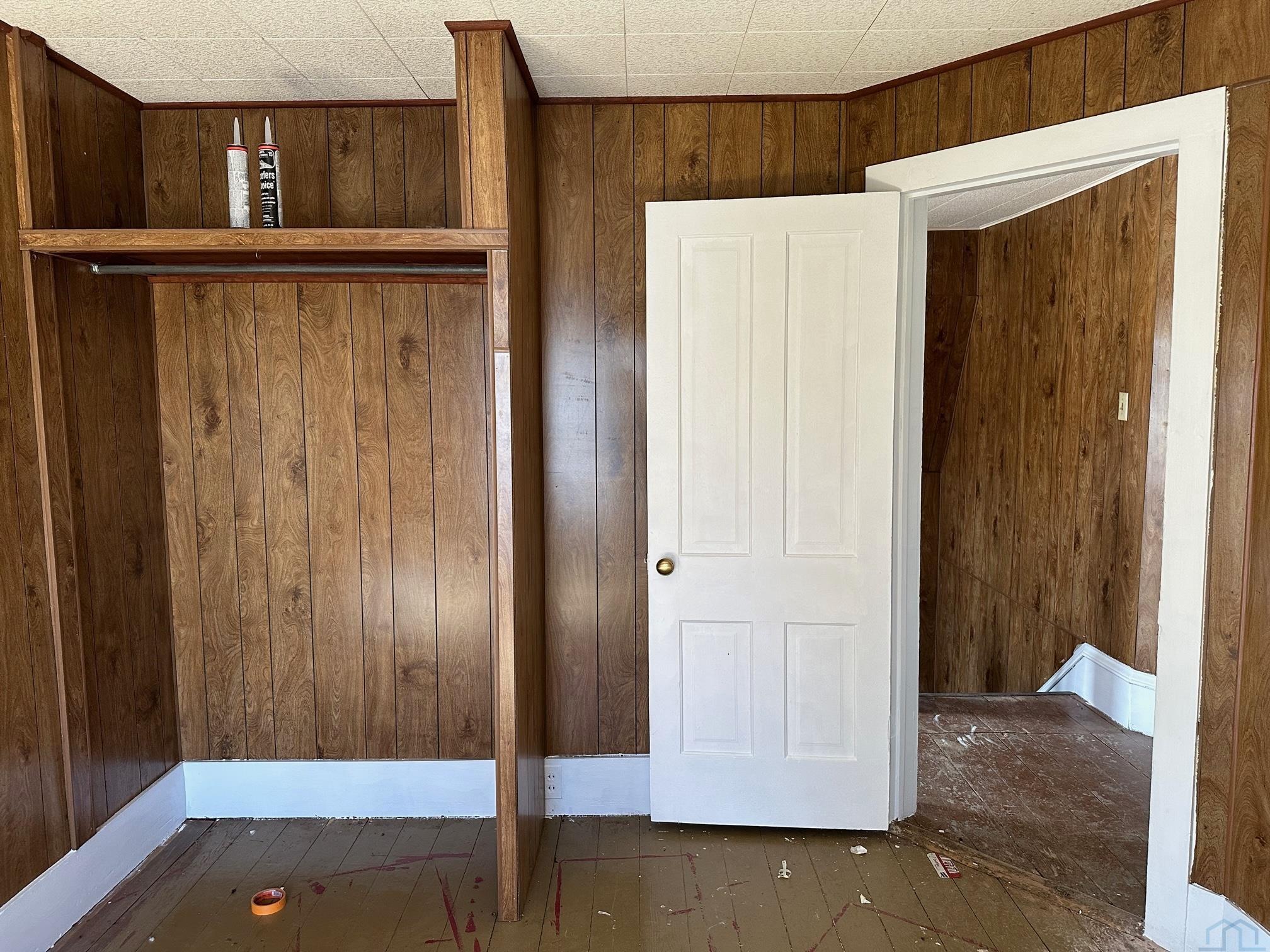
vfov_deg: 56.8
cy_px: 476
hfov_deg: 71.6
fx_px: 881
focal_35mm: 24
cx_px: 635
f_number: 1.78
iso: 250
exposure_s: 1/103
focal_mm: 6.86
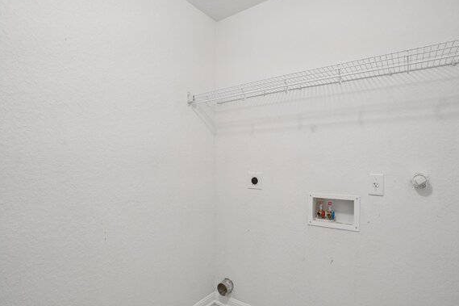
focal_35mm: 18
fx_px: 229
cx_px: 244
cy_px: 162
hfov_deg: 89.9
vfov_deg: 67.3
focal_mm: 16
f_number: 8
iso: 400
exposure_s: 1/15
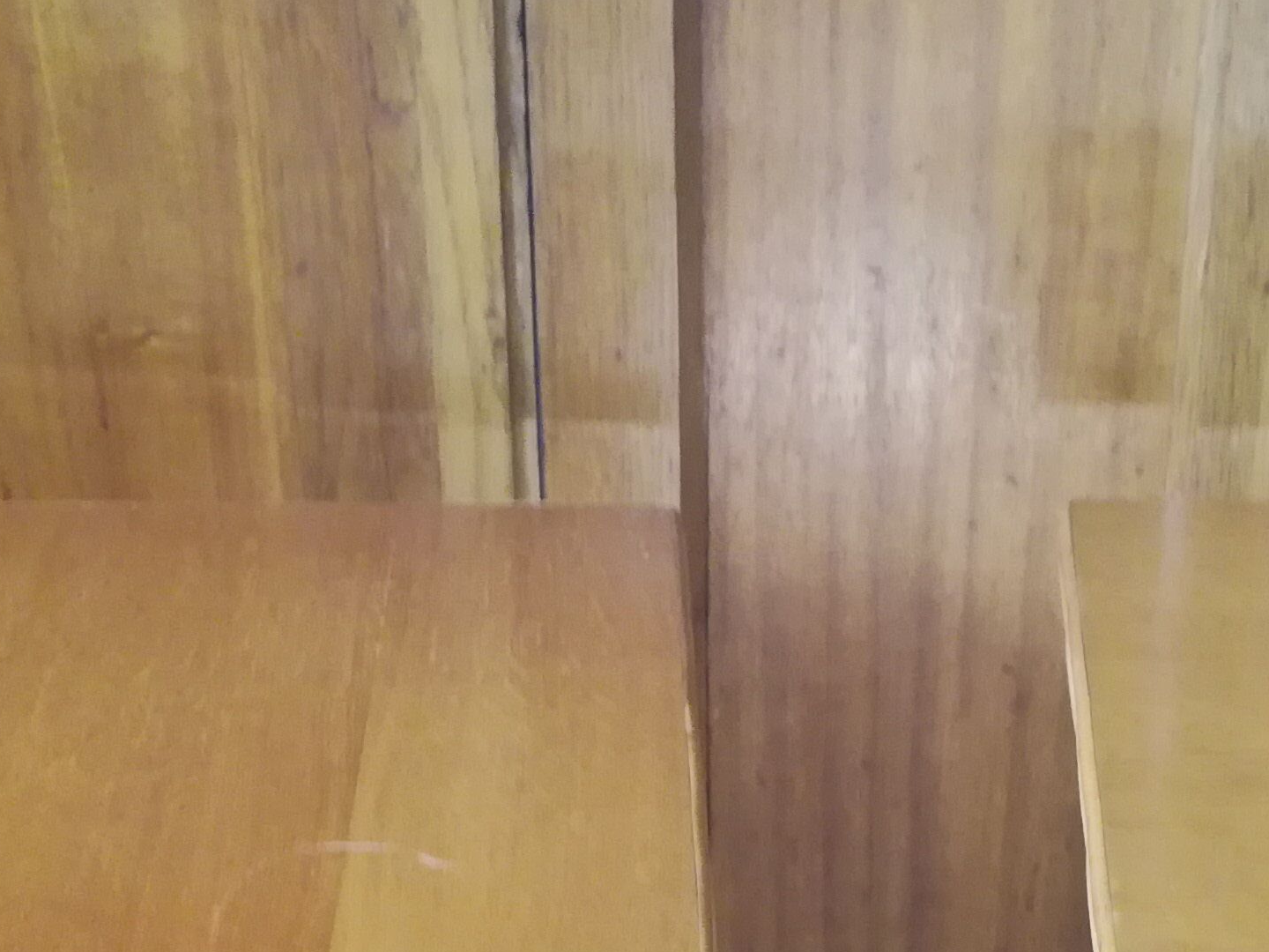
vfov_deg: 18.0
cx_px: 861
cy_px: 1134
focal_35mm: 78
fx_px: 2859
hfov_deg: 24.9
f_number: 2
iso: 320
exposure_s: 1/30
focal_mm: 3.79
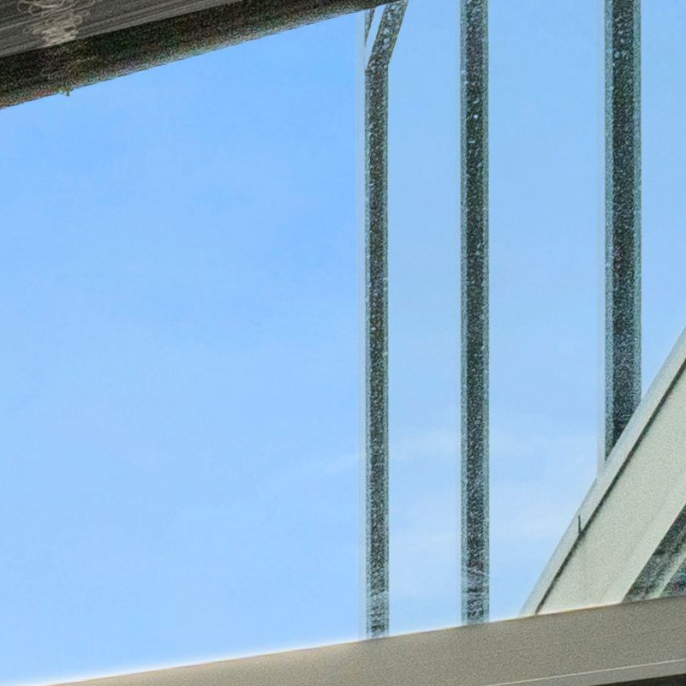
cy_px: 1492
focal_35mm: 119
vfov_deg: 12.4
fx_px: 2668
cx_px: -1291
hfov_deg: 10.7
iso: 640
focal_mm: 16
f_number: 13
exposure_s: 1/50
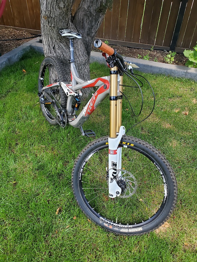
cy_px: 131
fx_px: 197
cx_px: 98
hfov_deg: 53.1
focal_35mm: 26
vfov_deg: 67.3
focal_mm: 4.3
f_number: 2.4
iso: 64
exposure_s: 1/120
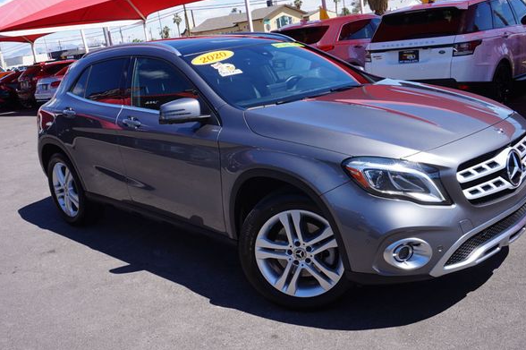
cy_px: 172
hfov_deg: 51.2
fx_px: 548
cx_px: 285
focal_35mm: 38
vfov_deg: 35.4
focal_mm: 23
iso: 100
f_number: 13
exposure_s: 1/80
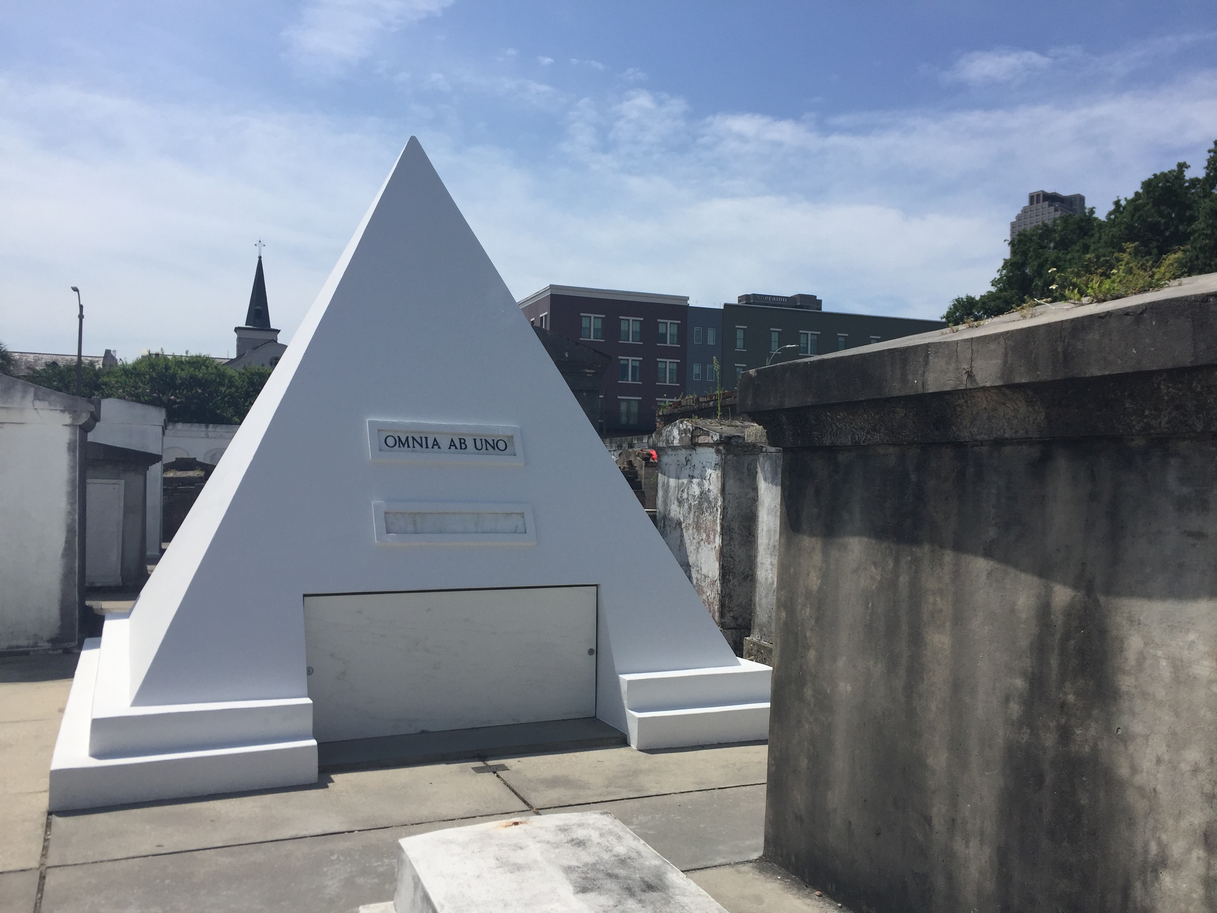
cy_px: 456
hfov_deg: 61.7
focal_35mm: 29
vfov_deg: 48.2
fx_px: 1020
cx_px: 608
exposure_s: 1/4405
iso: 32
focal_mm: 4.15
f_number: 2.2
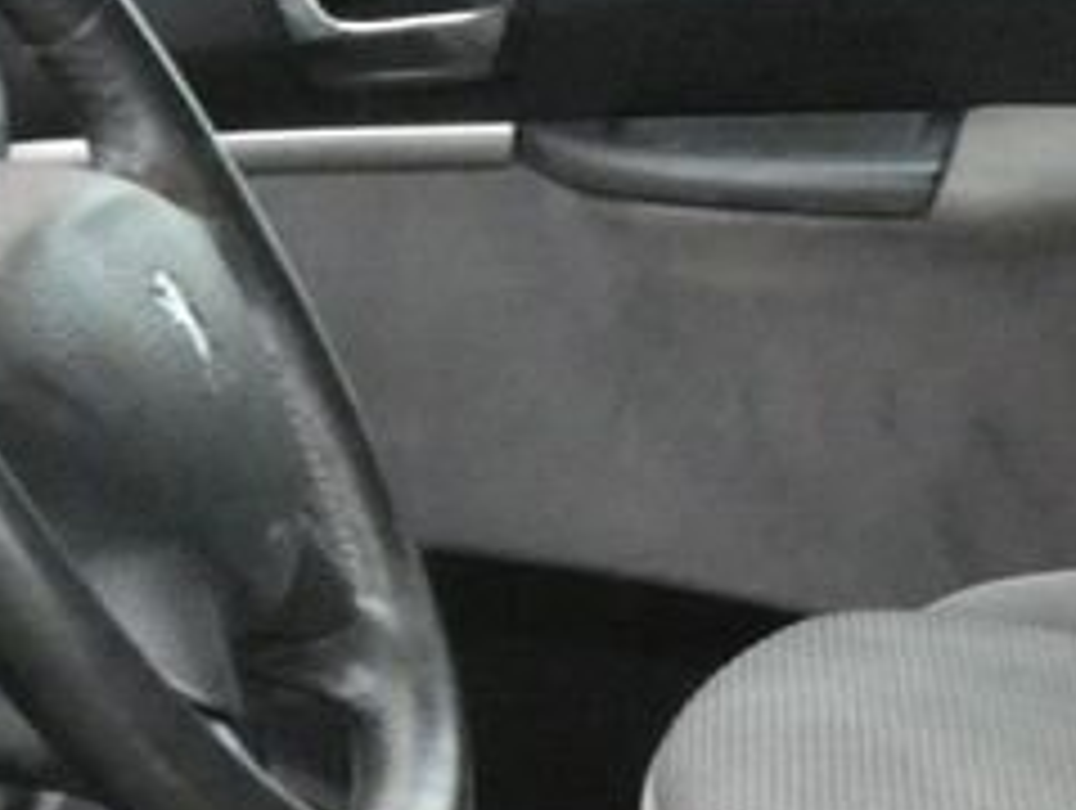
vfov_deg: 9.6
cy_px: 729
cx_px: 824
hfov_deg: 12.8
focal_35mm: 154
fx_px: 4794
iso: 1600
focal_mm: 6.5
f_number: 5.6
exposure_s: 1/25
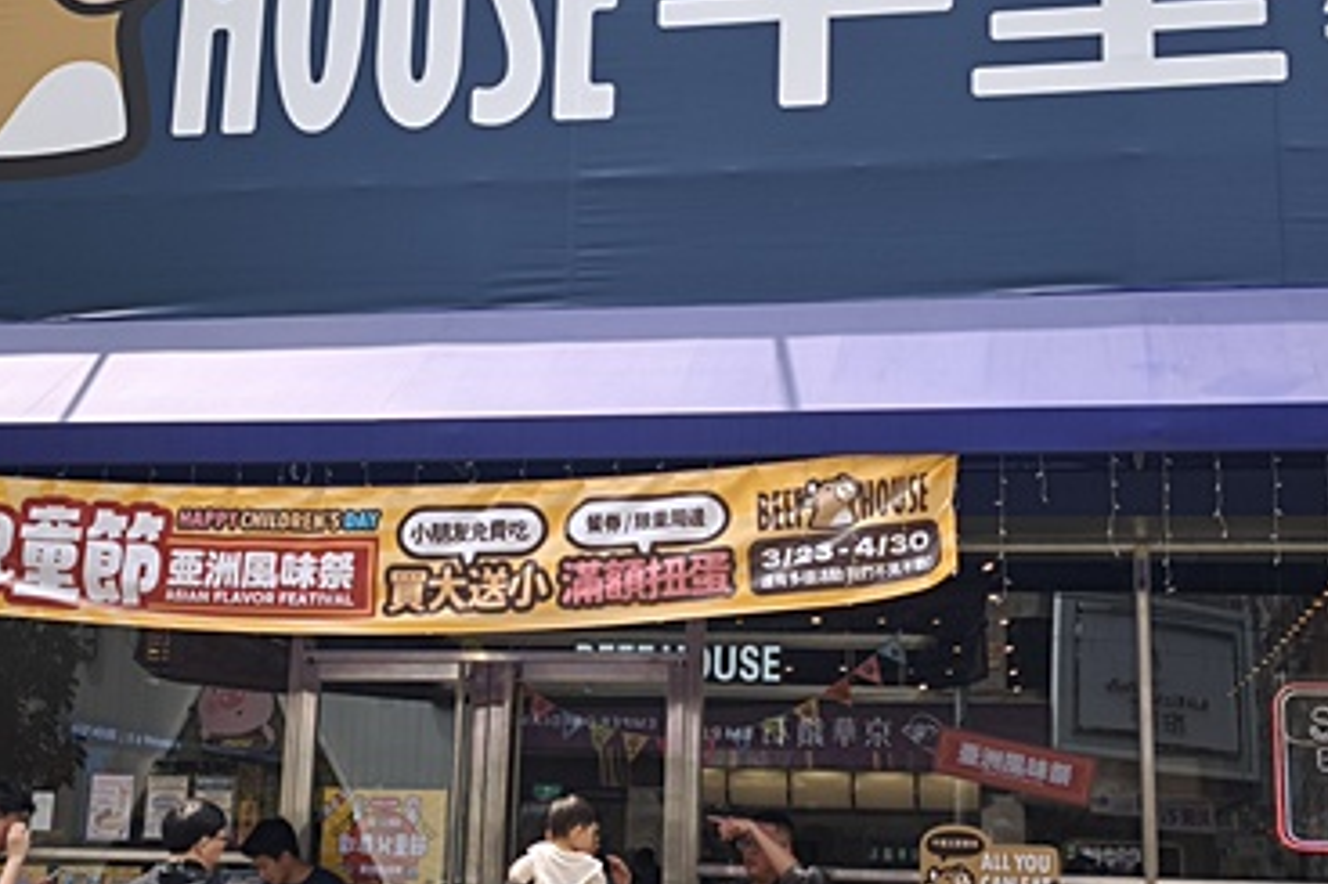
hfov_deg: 38.2
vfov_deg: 26.0
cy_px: 438
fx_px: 1917
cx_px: 650
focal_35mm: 52
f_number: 1.6
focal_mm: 6.57
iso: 50
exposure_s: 1/316
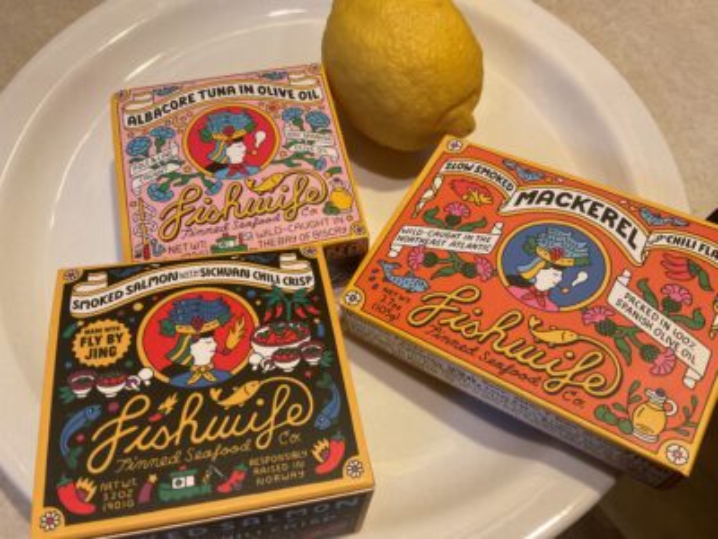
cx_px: 359
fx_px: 602
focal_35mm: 29
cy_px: 270
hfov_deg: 61.7
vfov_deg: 48.2
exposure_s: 1/60
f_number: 1.8
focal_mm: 3
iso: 200
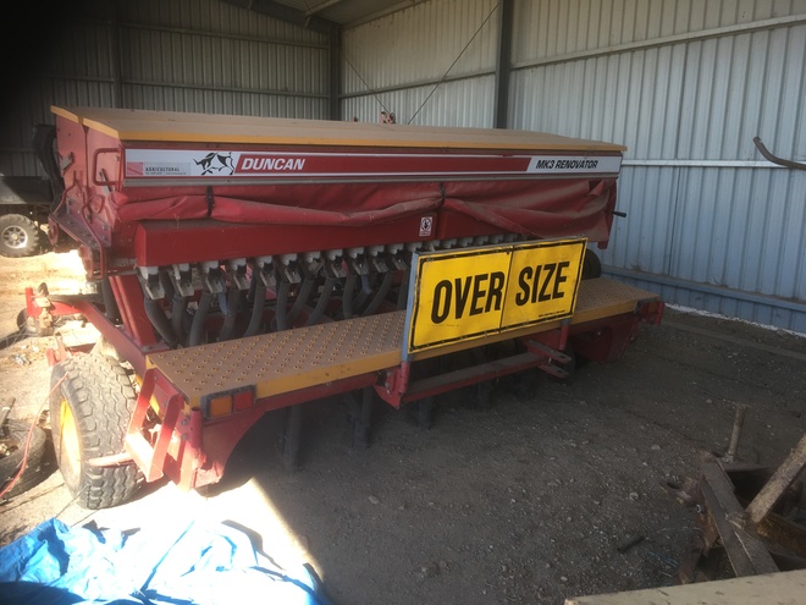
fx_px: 675
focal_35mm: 29
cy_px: 302
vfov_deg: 48.2
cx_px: 403
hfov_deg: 61.7
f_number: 2.2
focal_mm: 4.15
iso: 25
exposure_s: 1/158
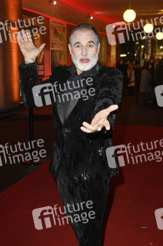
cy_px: 123
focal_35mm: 48
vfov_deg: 41.1
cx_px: 82
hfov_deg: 28.0
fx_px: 327
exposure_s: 1/60
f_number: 5.6
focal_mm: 48
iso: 1000
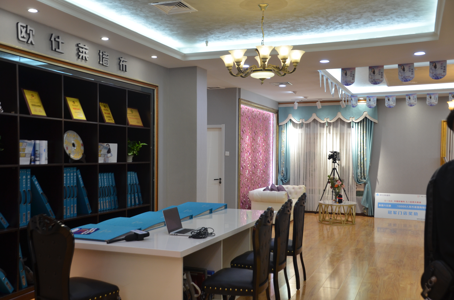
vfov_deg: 34.1
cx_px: 227
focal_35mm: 39
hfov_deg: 49.6
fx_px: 491
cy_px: 150
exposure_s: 1/60
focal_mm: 26
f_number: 4
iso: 400
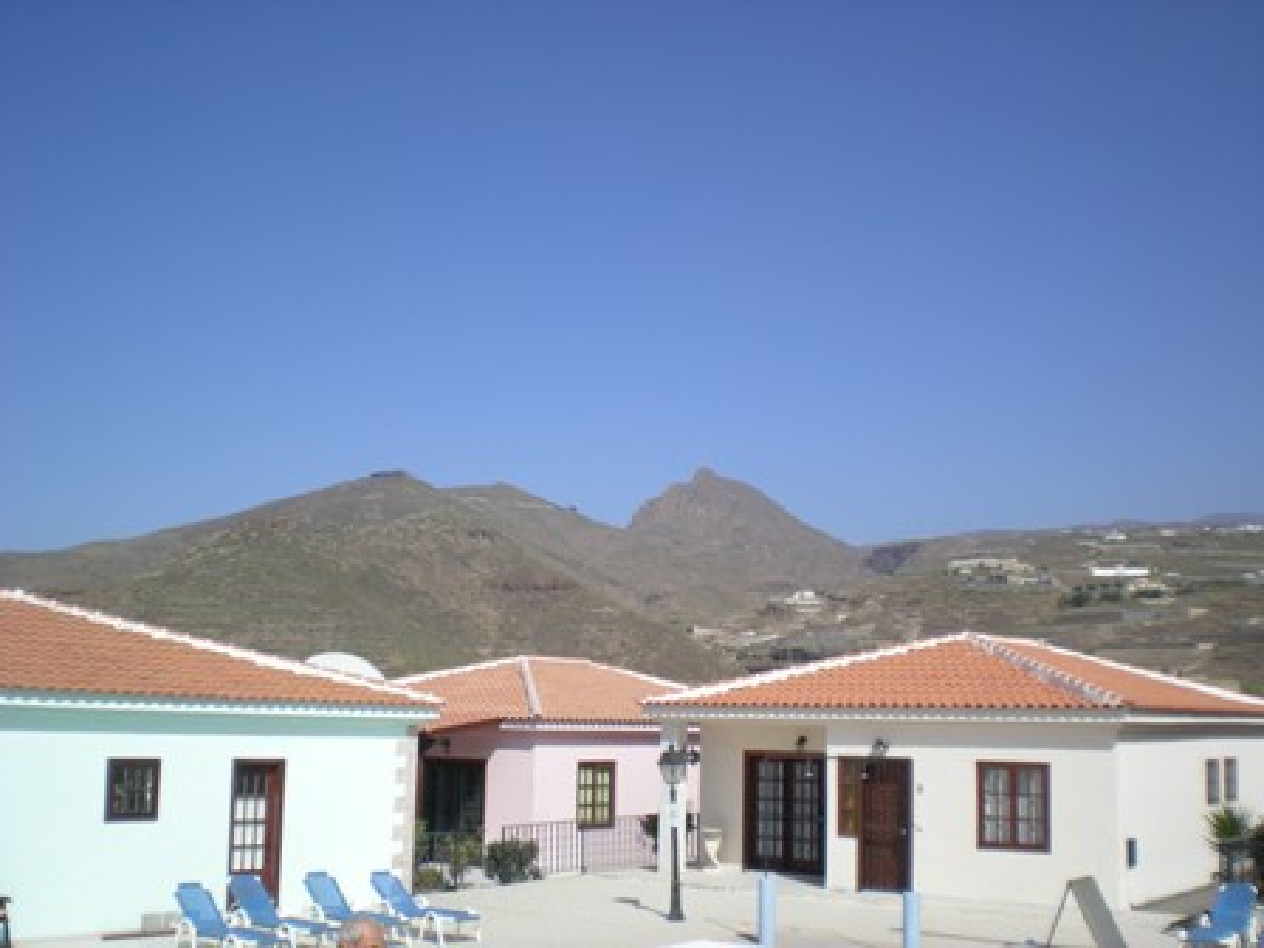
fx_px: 1388
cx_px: 632
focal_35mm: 38
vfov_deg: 37.7
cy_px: 474
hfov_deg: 49.0
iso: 50
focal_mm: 6.3
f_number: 4.6
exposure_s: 1/504
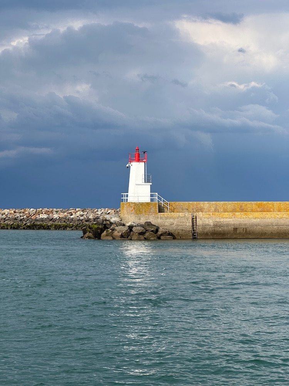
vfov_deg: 25.3
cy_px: 193
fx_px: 857
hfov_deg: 19.1
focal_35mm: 77
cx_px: 144
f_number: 2.8
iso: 32
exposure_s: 1/536
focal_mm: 9
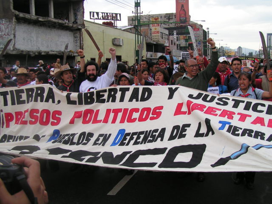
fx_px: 299
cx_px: 136
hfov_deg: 49.0
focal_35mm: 38
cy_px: 102
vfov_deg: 37.7
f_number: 4.5
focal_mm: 5.8
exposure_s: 1/40
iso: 50
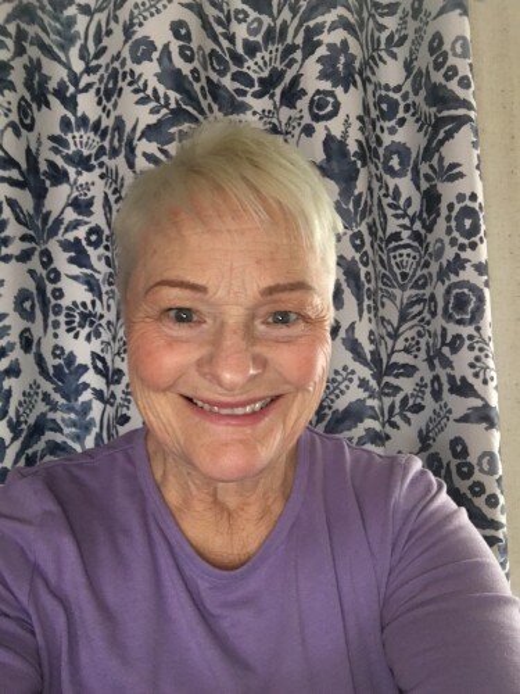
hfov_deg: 45.4
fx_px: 621
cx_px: 260
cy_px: 347
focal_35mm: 31
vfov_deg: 58.4
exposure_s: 1/15
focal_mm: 2.65
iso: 125
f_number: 2.2
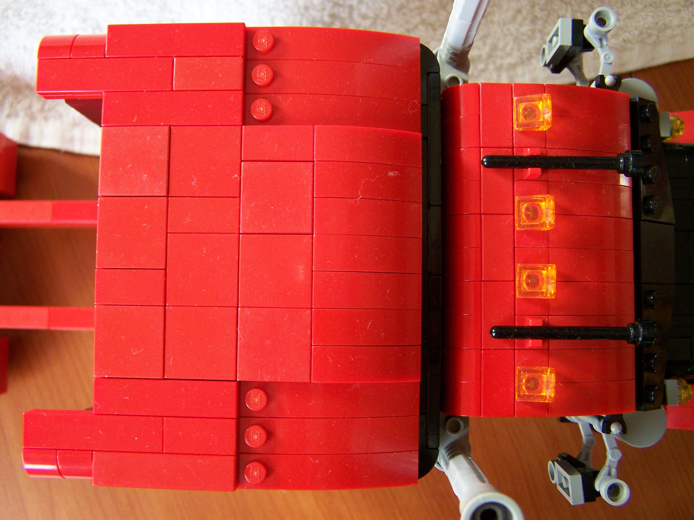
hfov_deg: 49.0
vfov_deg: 37.7
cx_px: 347
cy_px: 260
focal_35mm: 38
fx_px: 762
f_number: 2.8
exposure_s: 1/20
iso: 160
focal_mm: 6.3
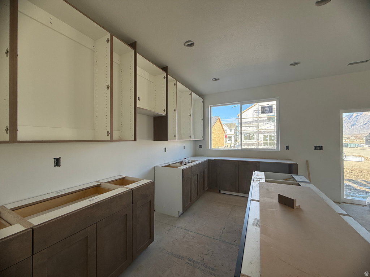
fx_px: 150
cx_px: 185
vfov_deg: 85.7
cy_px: 138
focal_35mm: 14
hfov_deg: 102.1
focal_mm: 2.22
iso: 64
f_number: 2.2
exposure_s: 1/181
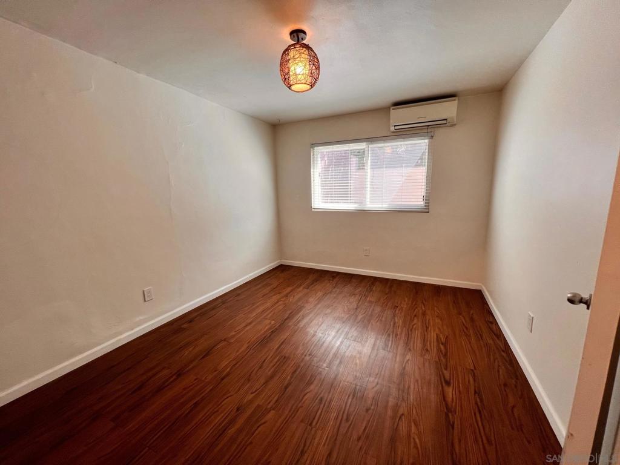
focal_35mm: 13
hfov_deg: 106.2
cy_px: 232
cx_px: 310
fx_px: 233
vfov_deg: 89.9
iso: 64
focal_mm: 1.57
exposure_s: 1/120
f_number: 1.8
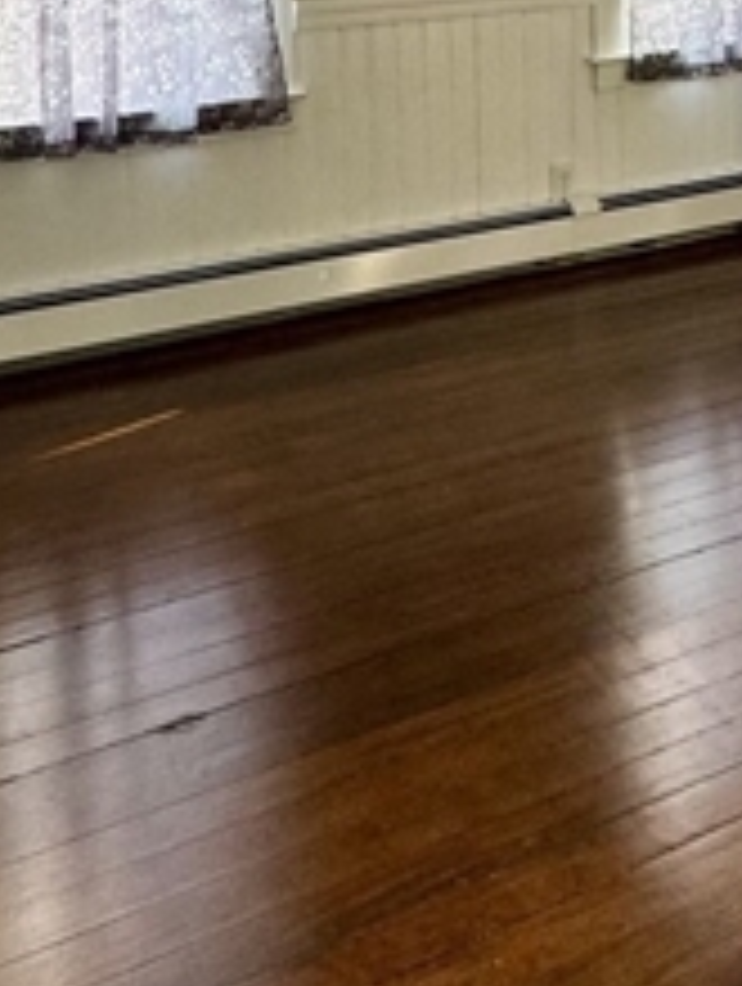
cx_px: 549
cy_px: -126
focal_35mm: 49
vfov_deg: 33.3
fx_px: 1396
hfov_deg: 29.3
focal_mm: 2.22
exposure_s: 1/99
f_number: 2.2
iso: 125
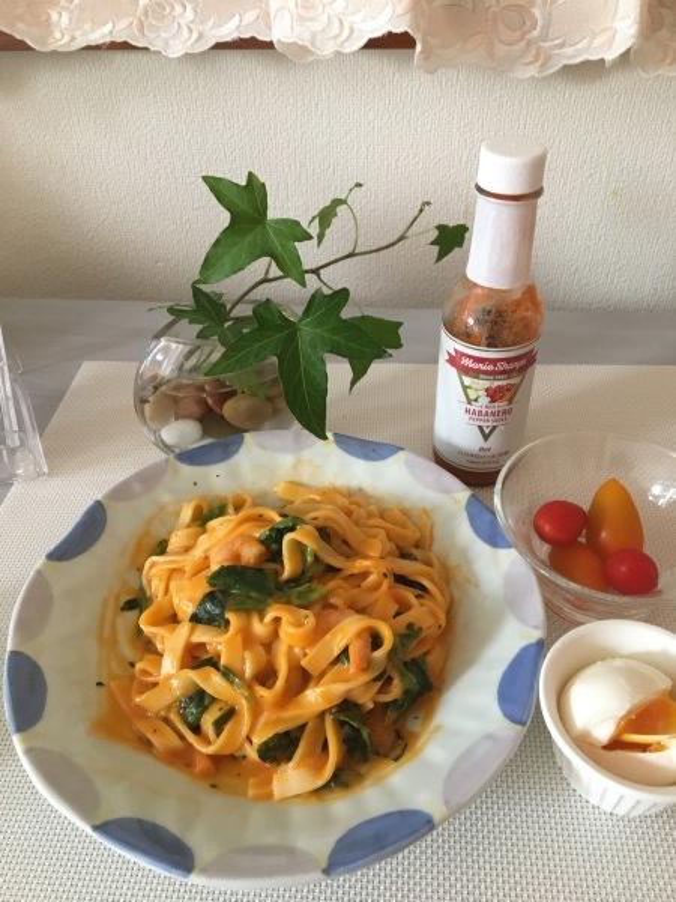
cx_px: 338
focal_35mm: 29
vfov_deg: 61.7
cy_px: 451
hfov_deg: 48.2
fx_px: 755
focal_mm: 4.15
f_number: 2.2
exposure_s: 1/20
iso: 200
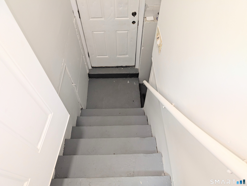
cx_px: 124
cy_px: 93
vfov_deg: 56.9
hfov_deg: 71.5
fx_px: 171
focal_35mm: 24
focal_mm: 6.9
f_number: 1.68
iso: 519
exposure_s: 1/203
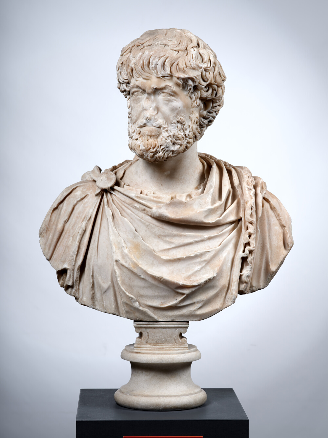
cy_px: 219
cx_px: 164
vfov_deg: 30.7
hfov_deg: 23.3
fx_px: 796
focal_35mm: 63
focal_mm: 80
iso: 100
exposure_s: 1/125
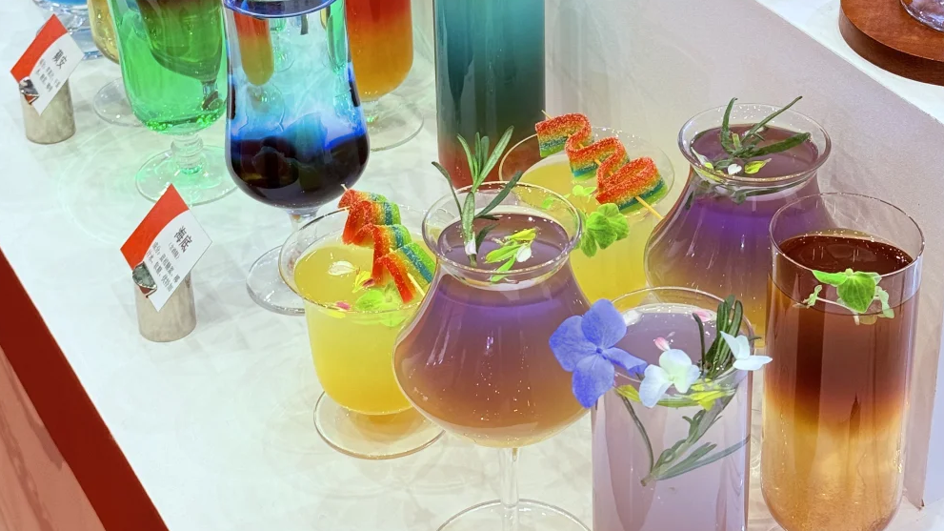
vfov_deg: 15.7
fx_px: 1902
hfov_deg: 27.9
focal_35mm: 76
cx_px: 504
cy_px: 32
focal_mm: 6.76
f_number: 1.78
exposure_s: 1/100
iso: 80
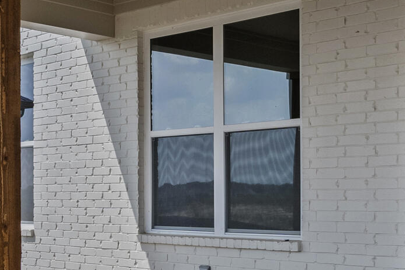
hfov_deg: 30.0
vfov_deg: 20.1
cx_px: 230
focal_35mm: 67
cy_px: 207
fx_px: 754
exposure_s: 1/800
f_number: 9
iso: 800
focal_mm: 16
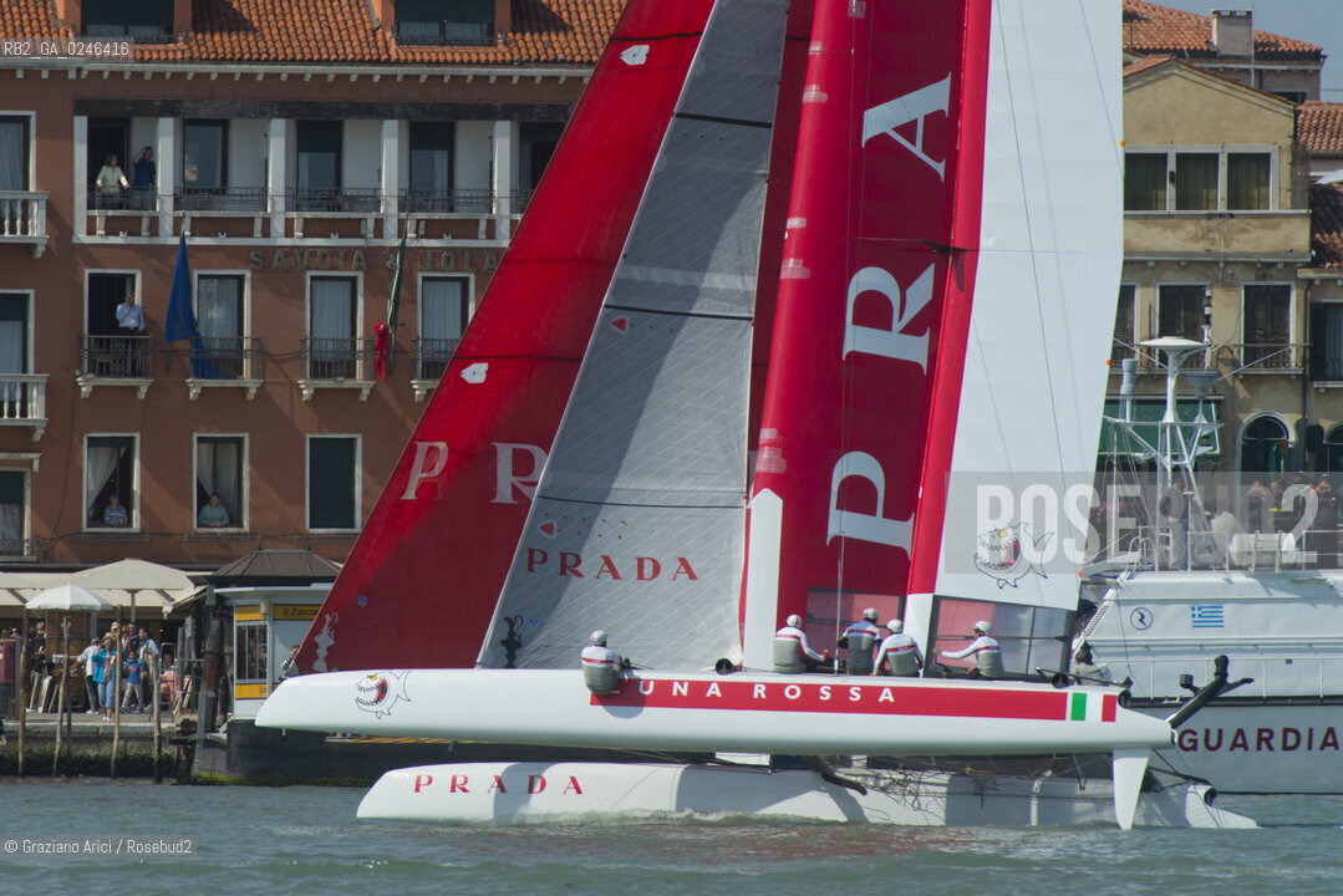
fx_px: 14925
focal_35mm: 400
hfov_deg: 5.2
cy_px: 448
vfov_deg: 3.4
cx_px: 672
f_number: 13
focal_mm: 400
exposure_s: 1/640
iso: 250
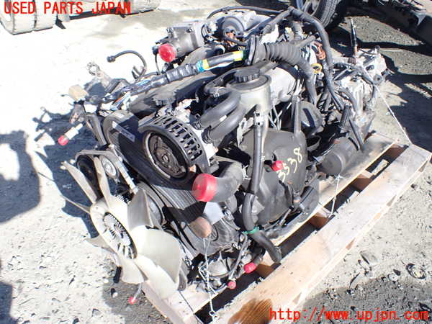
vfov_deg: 46.8
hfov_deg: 60.0
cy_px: 162
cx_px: 216
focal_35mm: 30
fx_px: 374
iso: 100
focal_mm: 5.4
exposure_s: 1/400
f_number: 3.2
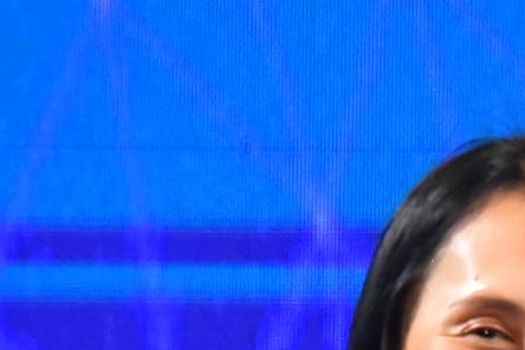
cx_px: 1346
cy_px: 693
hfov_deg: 2.1
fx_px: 13970
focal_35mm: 958
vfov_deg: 1.4
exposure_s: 1/200
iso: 6400
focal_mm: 170
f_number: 6.3
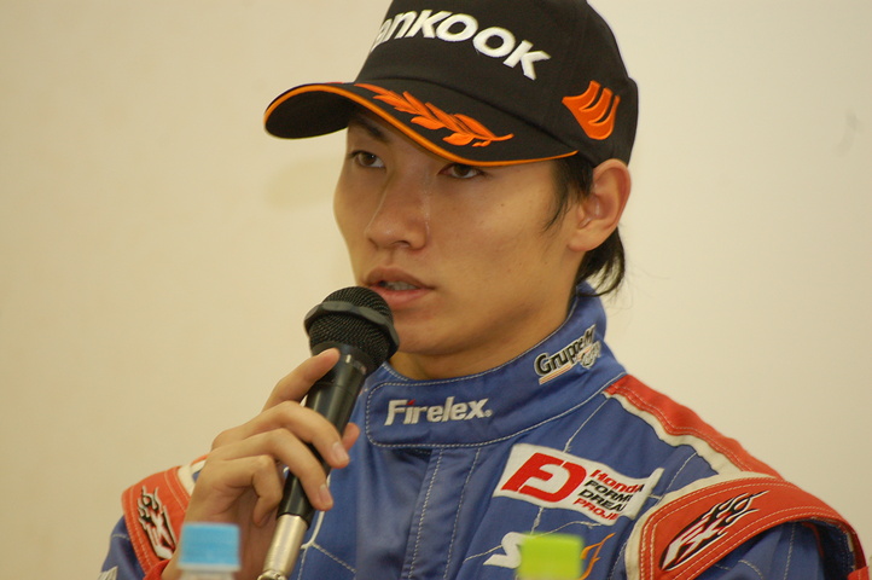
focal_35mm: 300
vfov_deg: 4.6
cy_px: 290
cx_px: 436
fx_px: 7260
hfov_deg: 6.9
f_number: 5.6
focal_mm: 200
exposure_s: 1/60
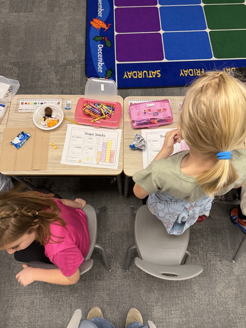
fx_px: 227
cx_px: 123
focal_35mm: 24
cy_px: 164
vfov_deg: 71.6
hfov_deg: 56.8
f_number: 1.78
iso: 320
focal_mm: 6.76
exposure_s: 1/60
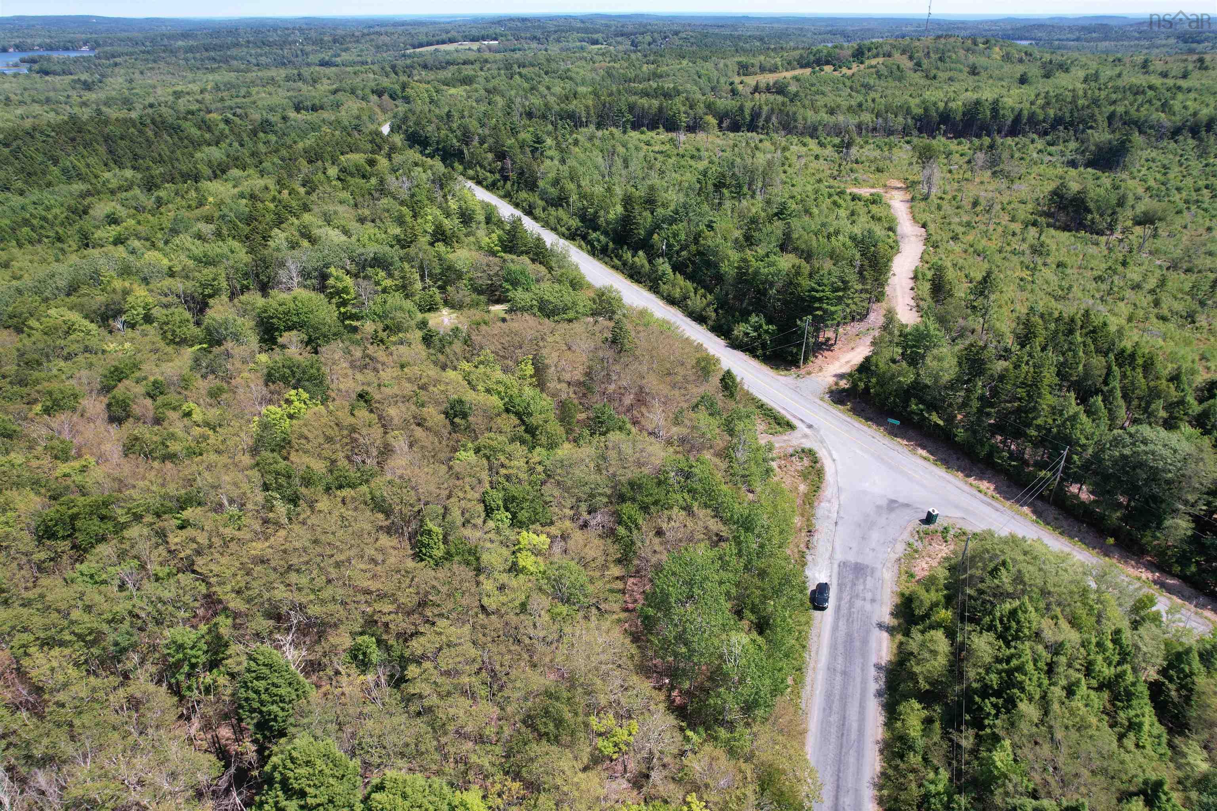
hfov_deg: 78.6
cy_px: 406
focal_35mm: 22
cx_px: 608
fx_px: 744
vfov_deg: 57.2
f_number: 2.8
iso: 100
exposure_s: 1/1000
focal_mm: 8.38
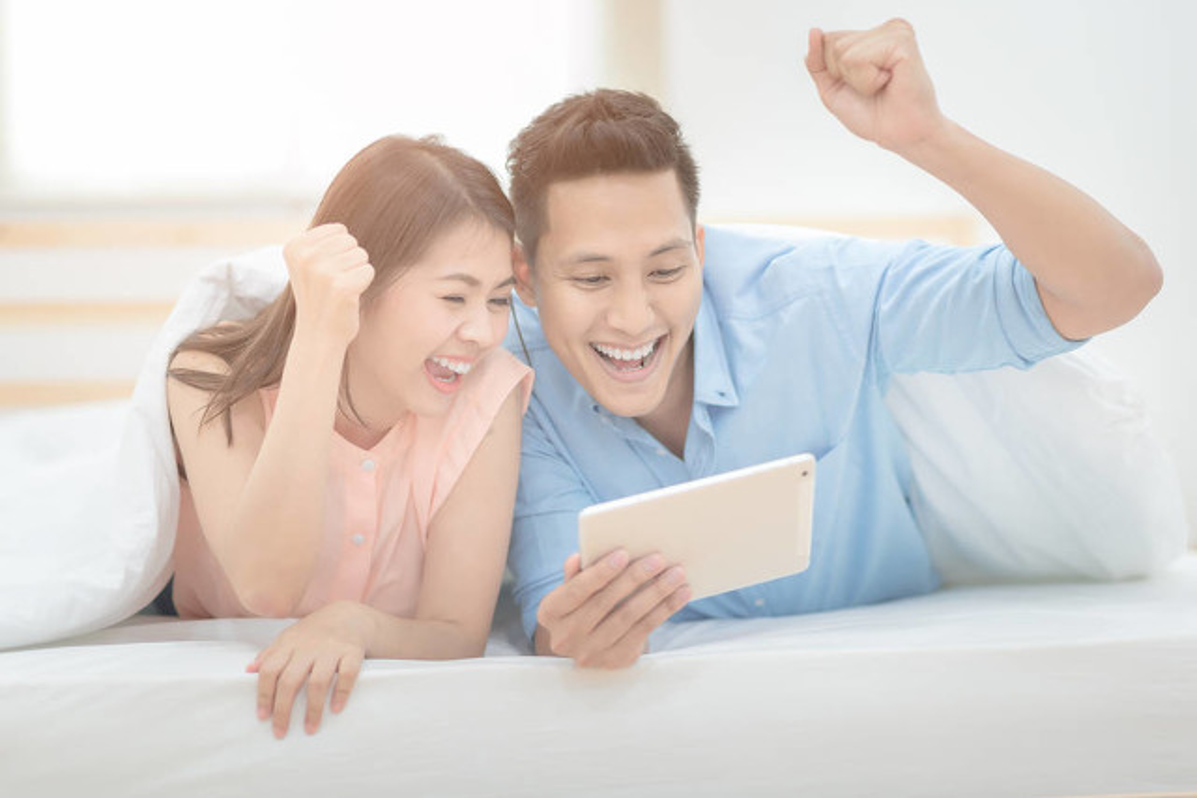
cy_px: 399
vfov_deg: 16.1
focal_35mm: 85
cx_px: 598
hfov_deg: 23.9
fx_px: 2827
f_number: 2.2
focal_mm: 85
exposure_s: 1/60
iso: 250
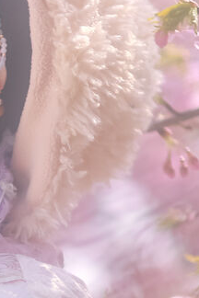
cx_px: -164
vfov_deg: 4.4
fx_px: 3864
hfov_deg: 2.9
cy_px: 427
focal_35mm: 466
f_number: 2
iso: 100
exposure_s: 1/2000
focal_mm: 85
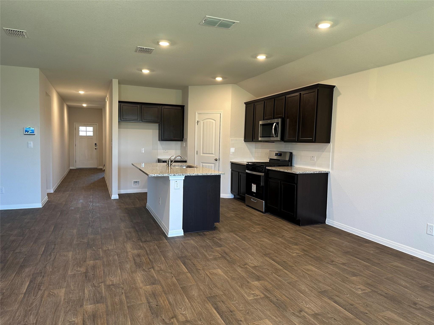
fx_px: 301
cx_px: 217
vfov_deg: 56.8
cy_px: 162
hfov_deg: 71.6
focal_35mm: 24
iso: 125
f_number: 1.78
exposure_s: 1/60
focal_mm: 6.86
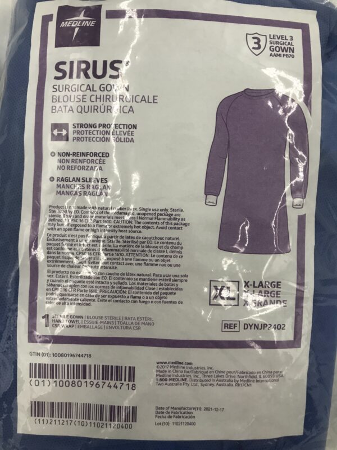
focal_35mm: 28
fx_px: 363
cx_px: 168
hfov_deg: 49.7
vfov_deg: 63.4
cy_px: 225
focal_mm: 3.99
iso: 25
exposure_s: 1/40
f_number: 1.8
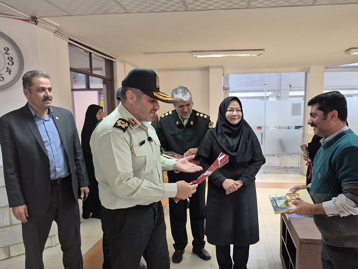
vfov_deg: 51.2
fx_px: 279
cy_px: 150
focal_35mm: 27
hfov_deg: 65.0
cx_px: 205
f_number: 1.8
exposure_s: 1/100
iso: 320
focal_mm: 5.4
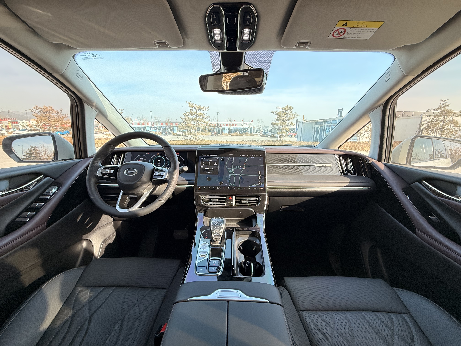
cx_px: 230
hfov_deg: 102.1
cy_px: 173
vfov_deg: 85.7
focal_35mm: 14
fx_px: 186
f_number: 2.2
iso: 100
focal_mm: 2.22
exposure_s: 1/99
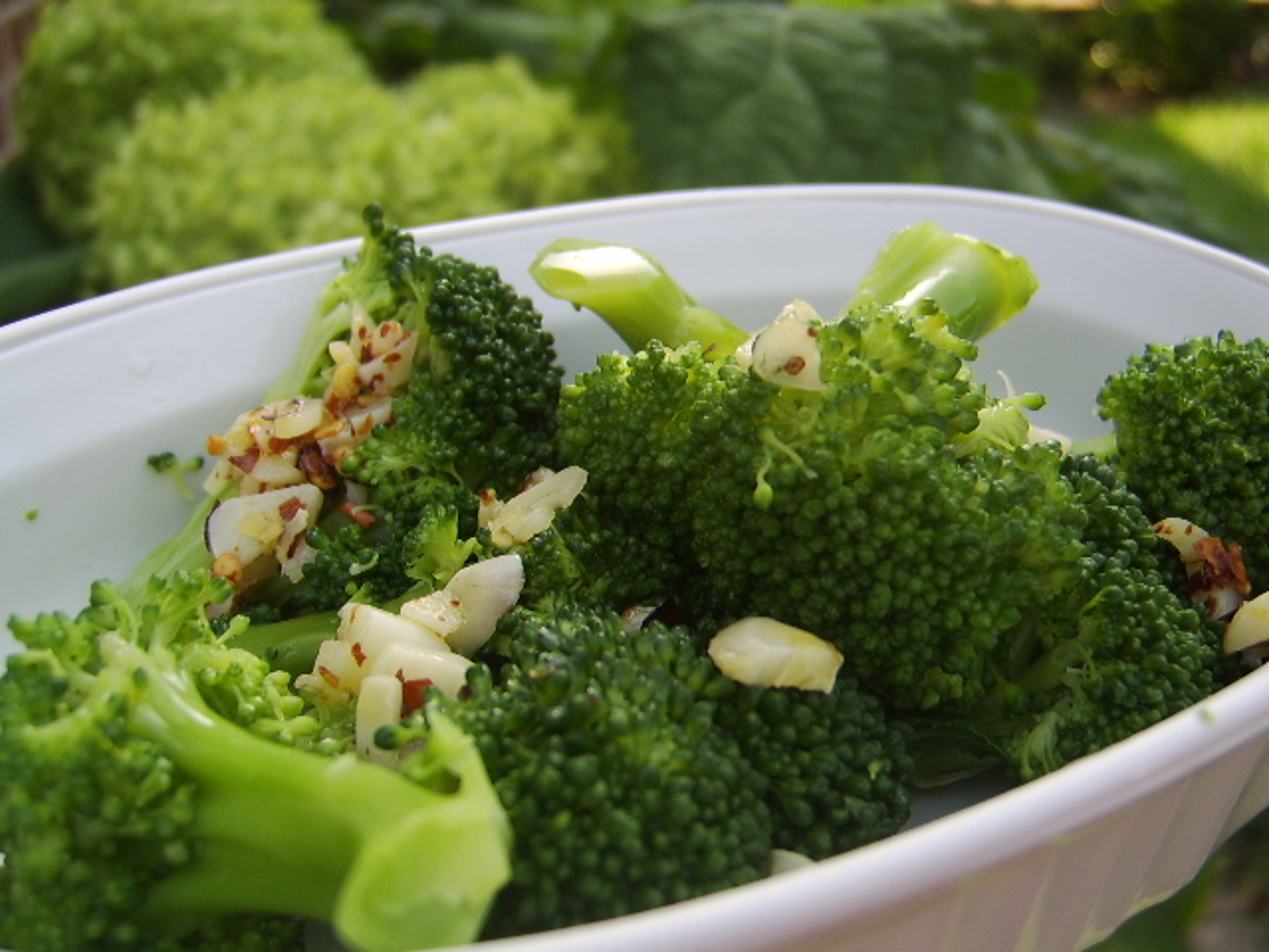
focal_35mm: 31
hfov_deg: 58.4
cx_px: 634
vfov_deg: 45.4
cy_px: 476
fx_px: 1136
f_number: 2.7
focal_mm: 8.13
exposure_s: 1/210
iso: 71
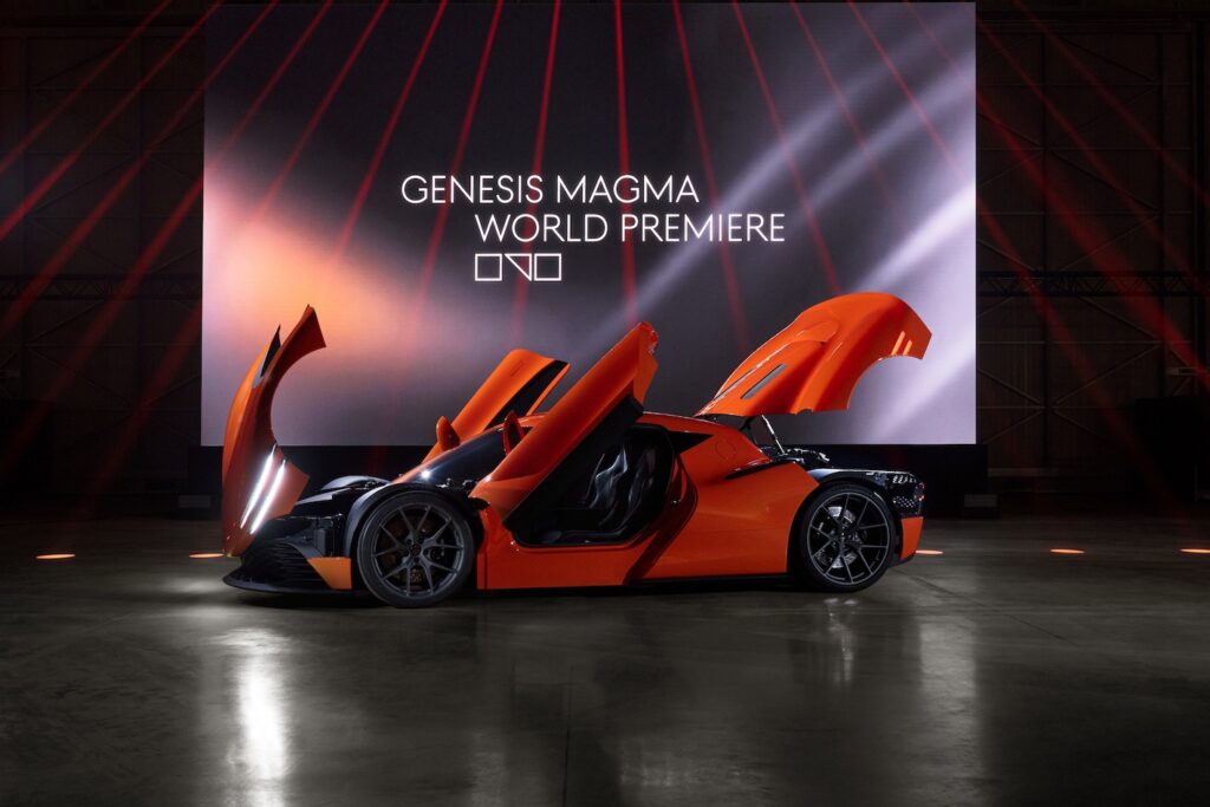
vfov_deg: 50.4
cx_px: 605
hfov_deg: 70.4
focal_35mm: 26
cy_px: 404
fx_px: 857
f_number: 8
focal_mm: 25.5
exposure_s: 1/40
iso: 200
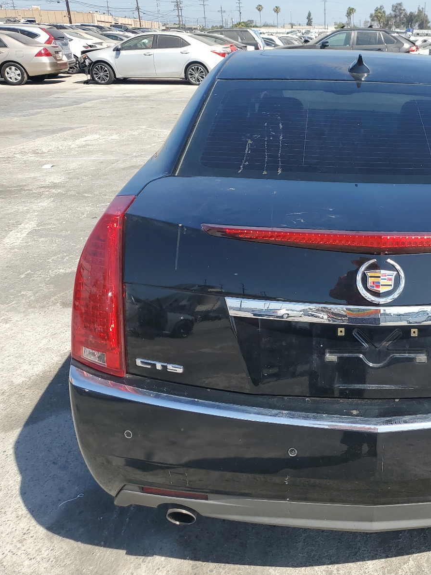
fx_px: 581
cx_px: 362
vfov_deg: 52.6
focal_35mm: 35
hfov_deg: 38.7
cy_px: 288
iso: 50
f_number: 1.5
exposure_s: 1/2000
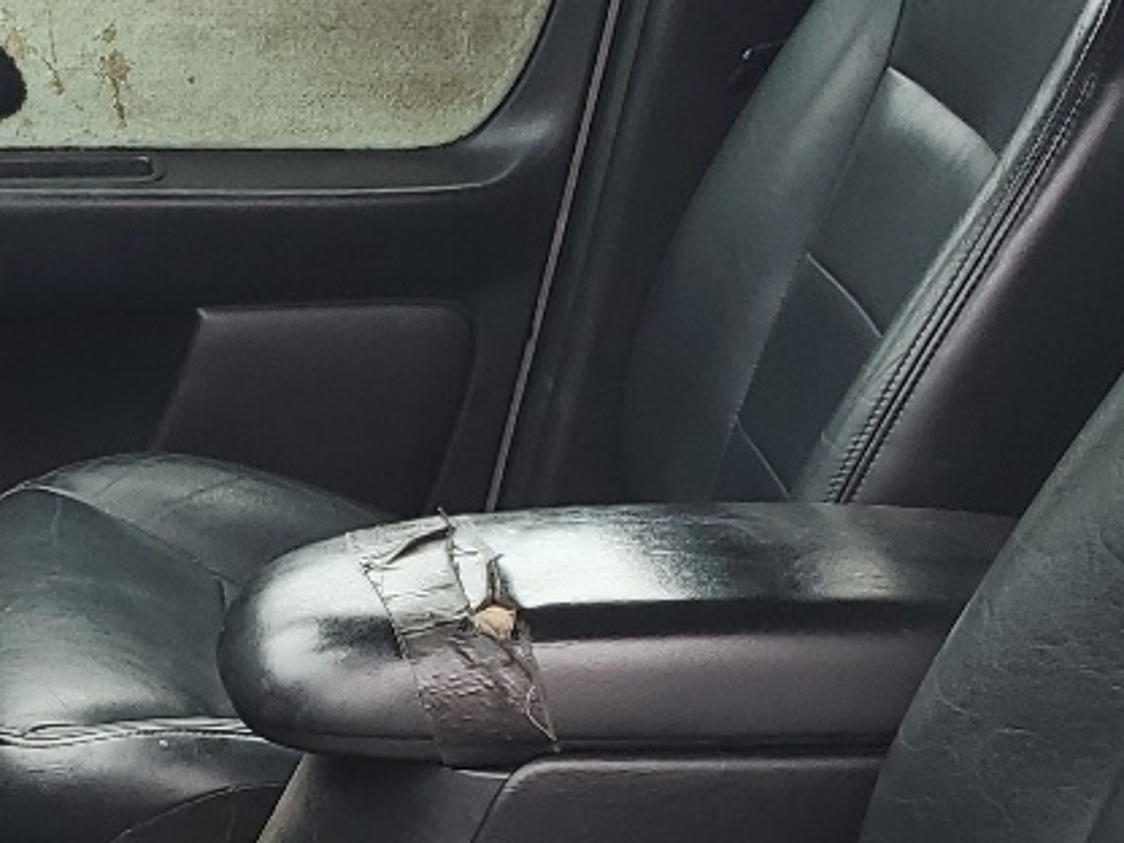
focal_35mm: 100
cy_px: 778
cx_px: 208
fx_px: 3247
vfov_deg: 14.6
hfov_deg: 19.4
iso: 50
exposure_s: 1/233
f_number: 1.5
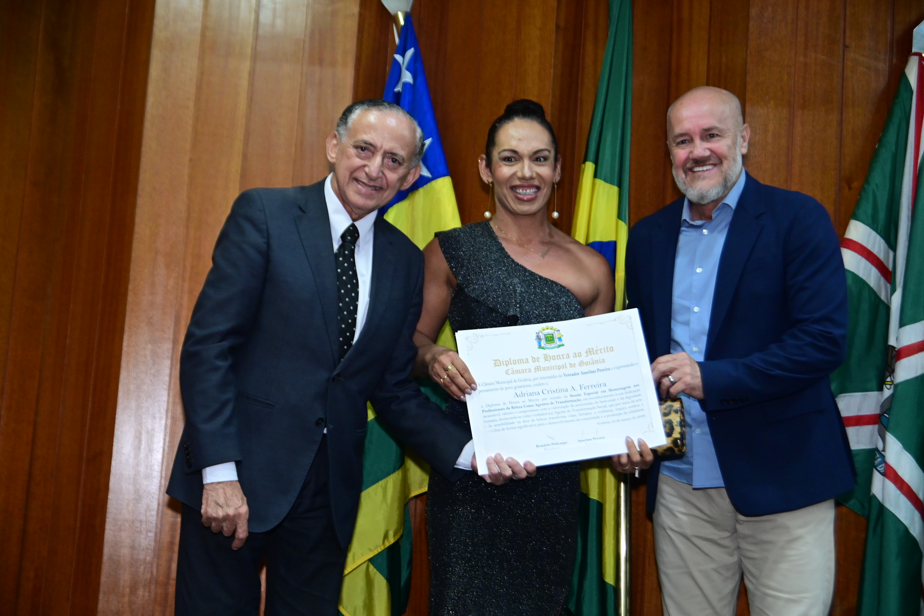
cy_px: 308
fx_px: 1335
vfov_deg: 26.0
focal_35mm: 52
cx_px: 462
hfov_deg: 38.2
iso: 5000
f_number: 5.6
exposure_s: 1/250
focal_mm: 52
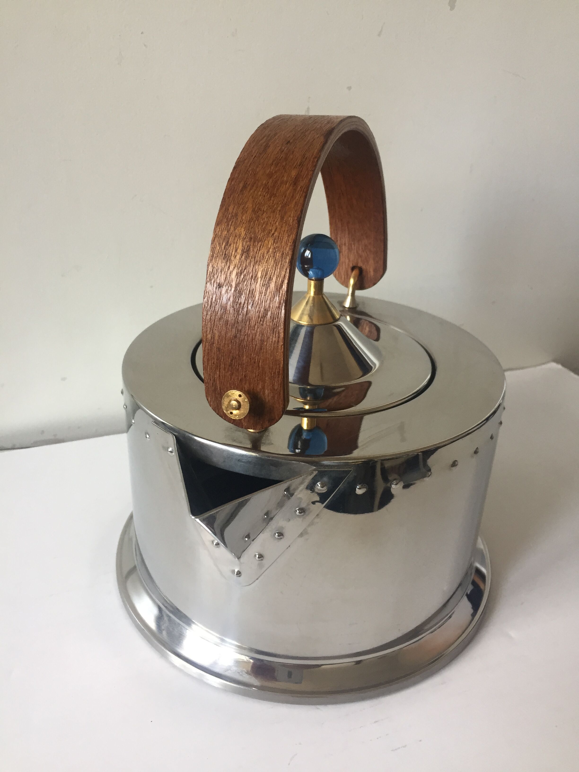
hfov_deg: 48.2
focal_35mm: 29
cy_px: 386
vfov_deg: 61.7
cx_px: 290
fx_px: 647
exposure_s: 1/33
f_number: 2.2
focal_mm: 4.15
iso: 80
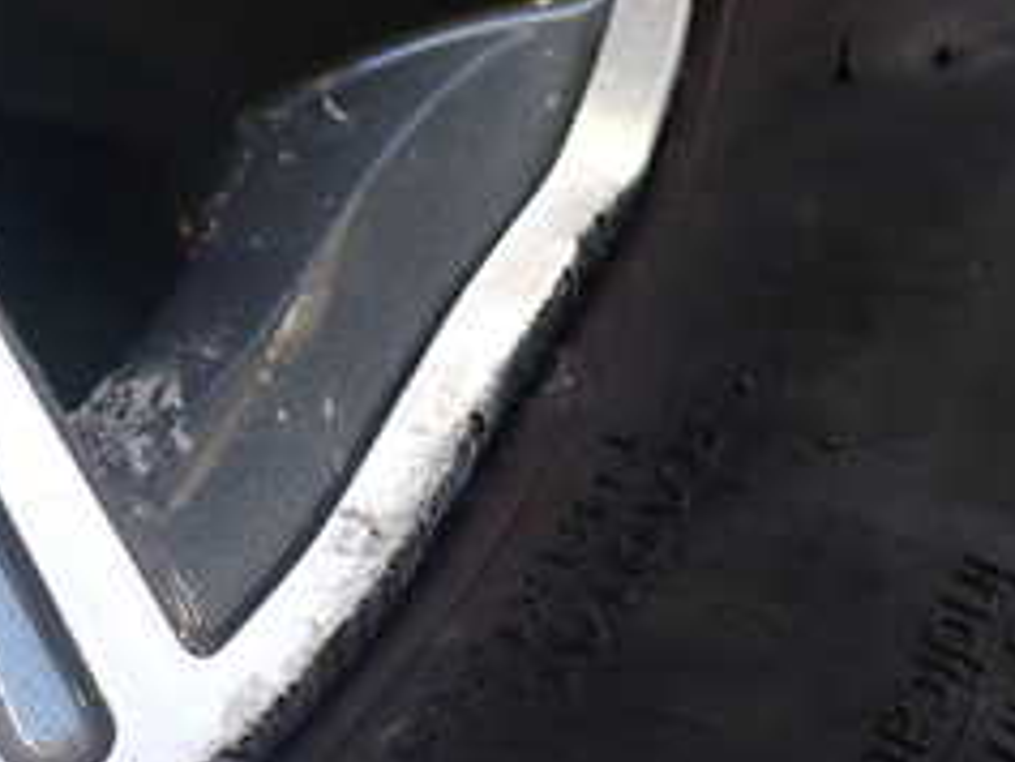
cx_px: 158
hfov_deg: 25.1
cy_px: 642
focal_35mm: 76
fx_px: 2230
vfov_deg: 19.2
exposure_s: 1/125
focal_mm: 5.4
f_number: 2.3
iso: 125
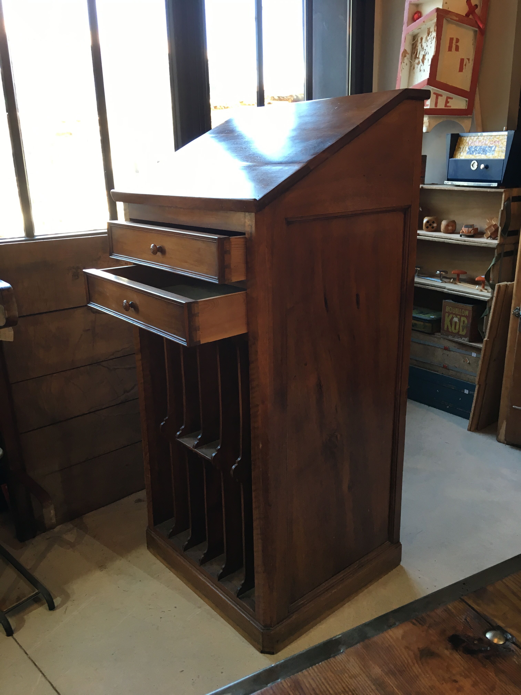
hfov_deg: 48.2
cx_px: 260
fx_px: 582
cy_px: 348
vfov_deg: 61.7
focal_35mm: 29
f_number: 2.2
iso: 64
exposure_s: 1/33
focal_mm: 4.15
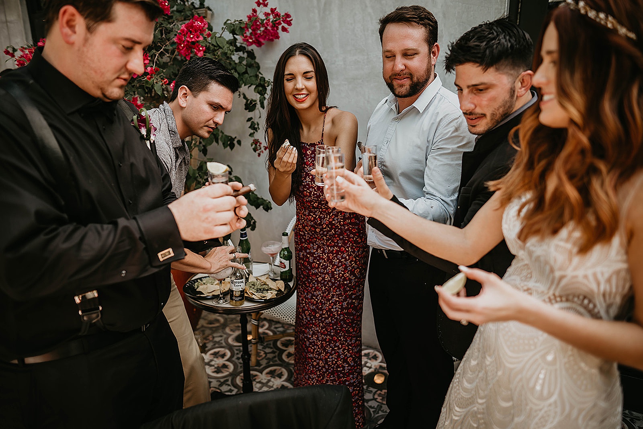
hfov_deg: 73.7
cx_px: 322
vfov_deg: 53.1
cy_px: 214
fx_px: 429
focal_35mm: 24
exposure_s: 1/400
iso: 100
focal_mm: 24
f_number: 1.8
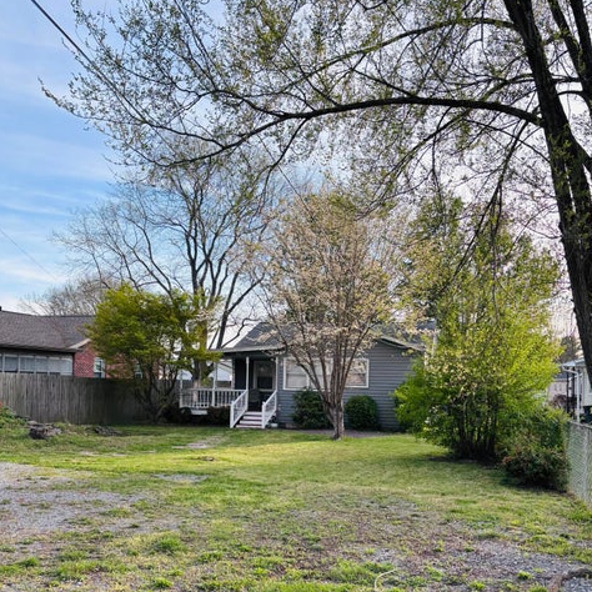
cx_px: 295
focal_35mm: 31
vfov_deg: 52.1
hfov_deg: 52.5
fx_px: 600
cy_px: 363
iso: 50
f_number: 1.6
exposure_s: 1/880
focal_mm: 5.96
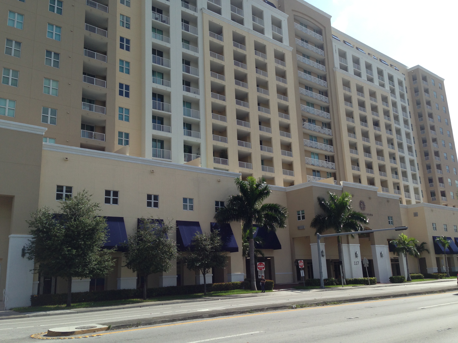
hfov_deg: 55.4
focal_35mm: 33
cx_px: 229
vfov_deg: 42.9
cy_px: 172
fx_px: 437
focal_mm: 4.13
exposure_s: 1/1188
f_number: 2.4
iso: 50
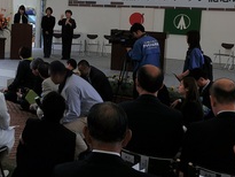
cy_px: 32
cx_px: 60
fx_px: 285
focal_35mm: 42
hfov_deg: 43.4
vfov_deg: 33.2
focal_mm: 4.5
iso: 80
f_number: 3.5
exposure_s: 1/160
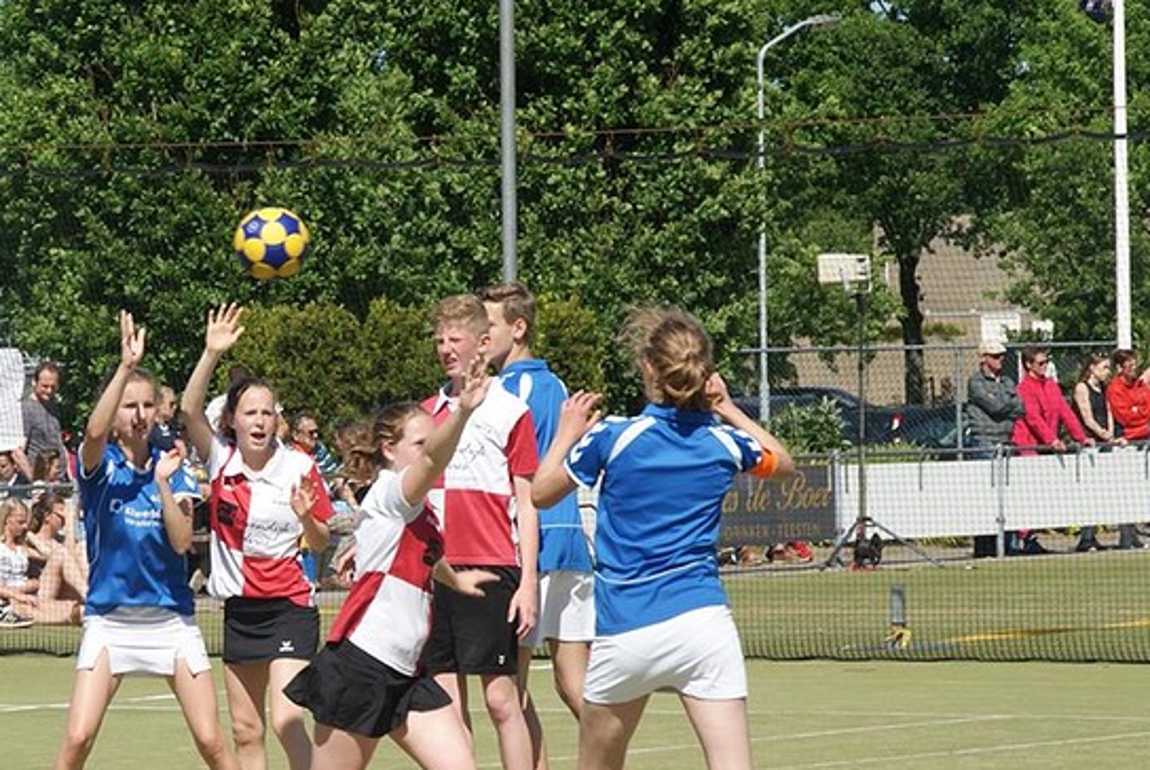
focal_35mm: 212
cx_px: 288
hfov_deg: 9.7
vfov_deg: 6.5
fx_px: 6778
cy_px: 517
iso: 100
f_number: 8
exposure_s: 1/320
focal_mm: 75
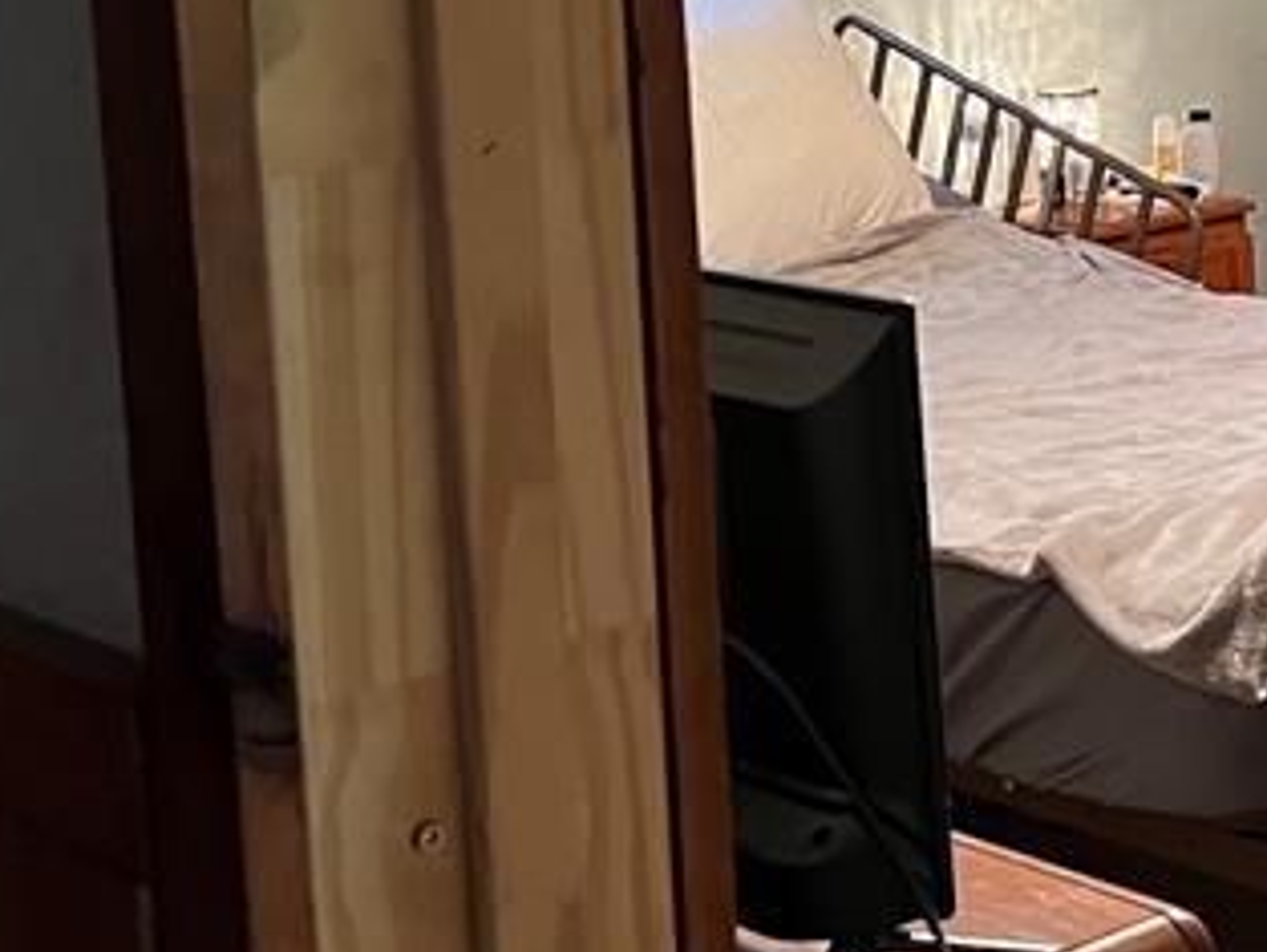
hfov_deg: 20.8
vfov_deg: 17.1
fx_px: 3112
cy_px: 93
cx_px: 1688
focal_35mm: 85
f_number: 1.5
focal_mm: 5.7
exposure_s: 1/40
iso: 500
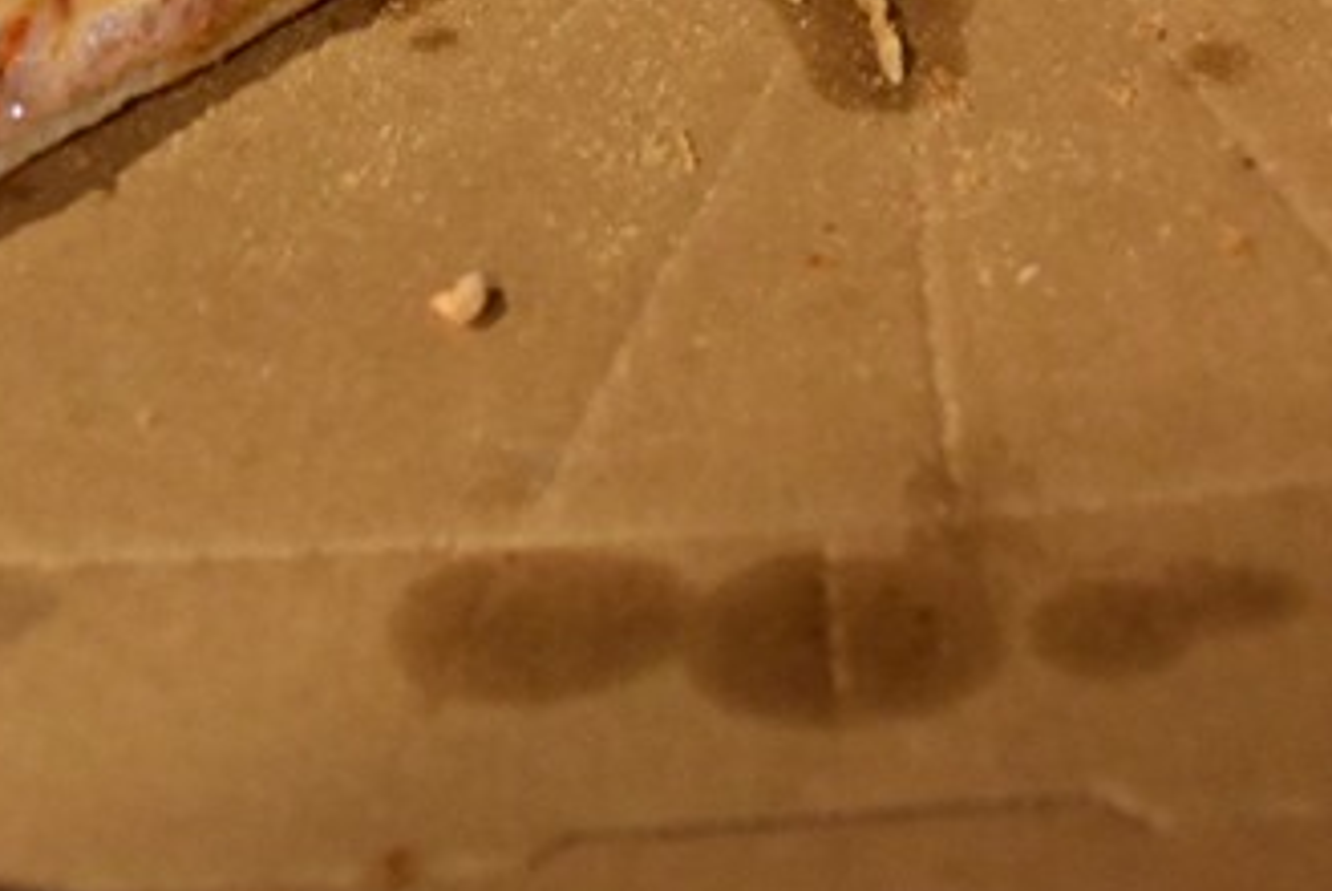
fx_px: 3037
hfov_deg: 24.7
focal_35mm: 82
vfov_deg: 15.5
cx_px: 571
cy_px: -403
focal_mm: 18
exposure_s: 1/60
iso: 3600
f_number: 3.5
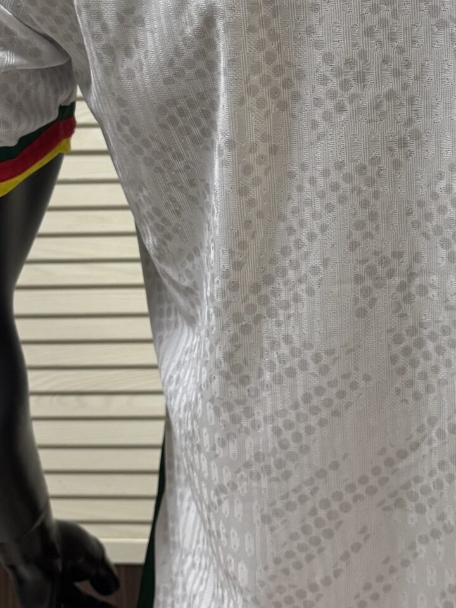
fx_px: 1124
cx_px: 421
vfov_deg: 29.5
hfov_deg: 22.3
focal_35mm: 64
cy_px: 113
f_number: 1.78
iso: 200
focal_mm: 6.76
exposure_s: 1/99
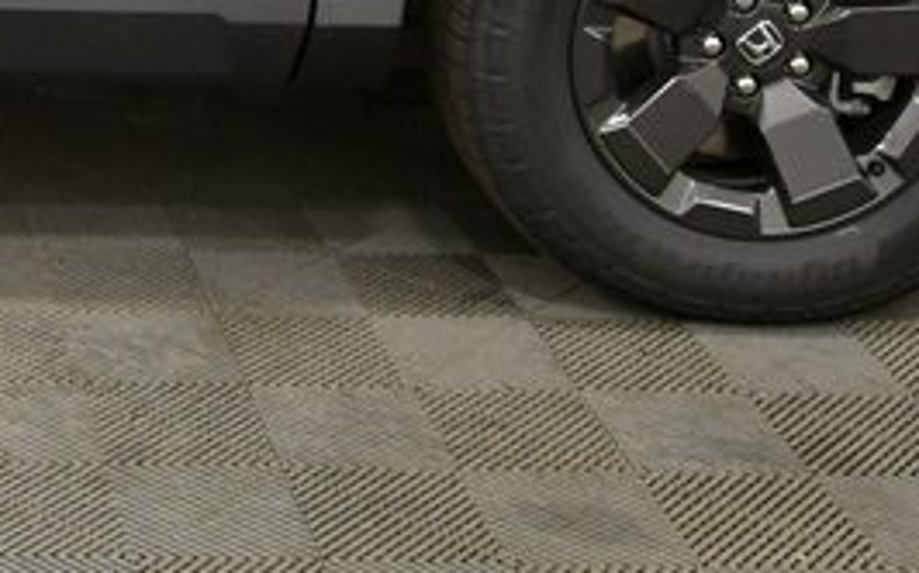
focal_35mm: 98
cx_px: -383
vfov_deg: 12.4
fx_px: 2453
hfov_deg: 19.1
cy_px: -378
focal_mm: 17
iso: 1250
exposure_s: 1/125
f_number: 5.3
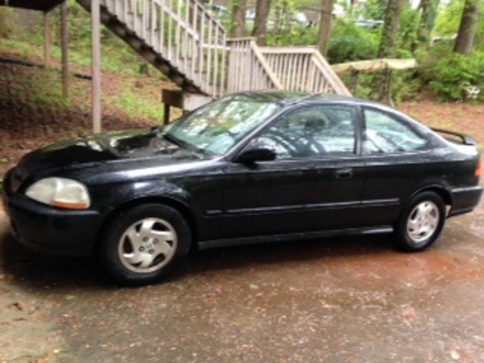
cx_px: 242
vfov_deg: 42.9
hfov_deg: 55.4
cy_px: 182
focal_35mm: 33
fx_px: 461
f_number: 2.4
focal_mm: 4.12
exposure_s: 1/20
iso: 160
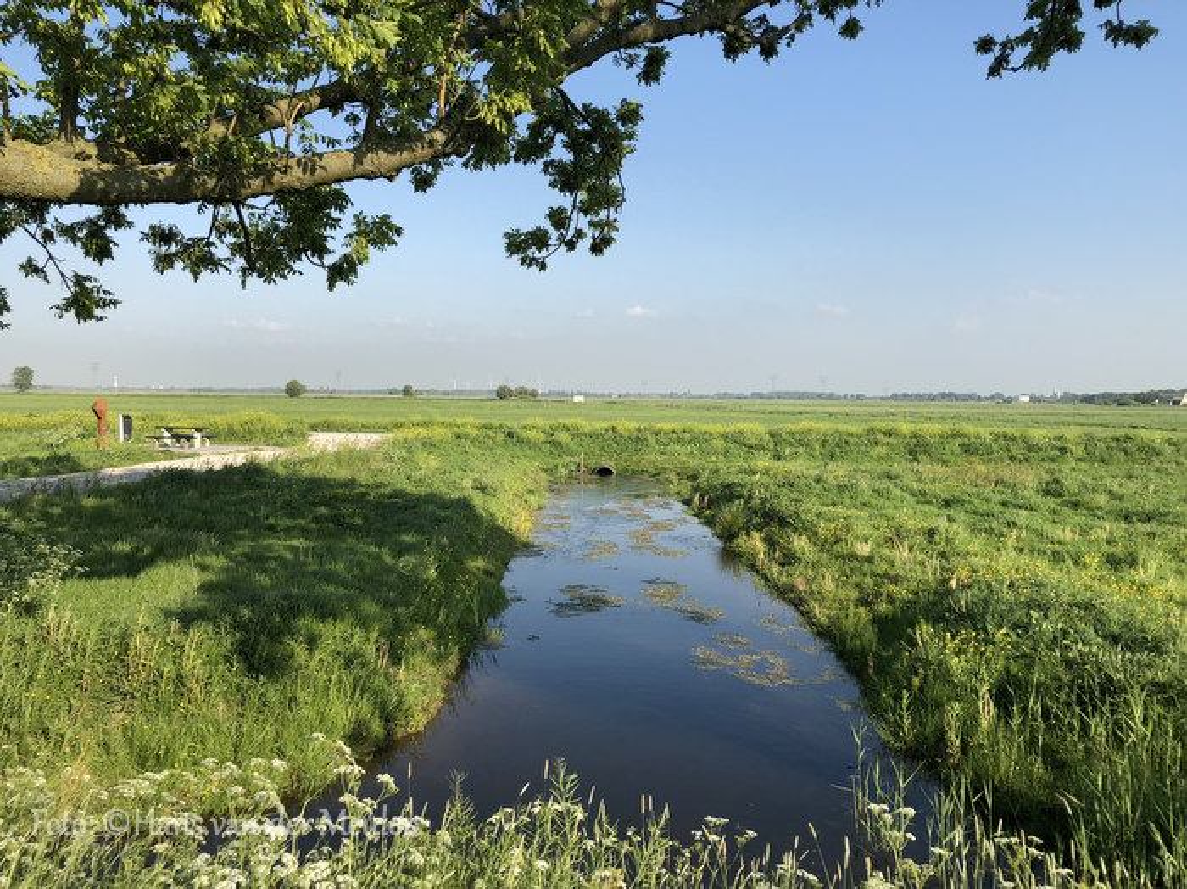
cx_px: 594
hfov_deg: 63.5
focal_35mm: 28
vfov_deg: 49.7
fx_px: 959
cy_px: 444
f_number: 1.8
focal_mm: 3.99
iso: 20
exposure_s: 1/1429
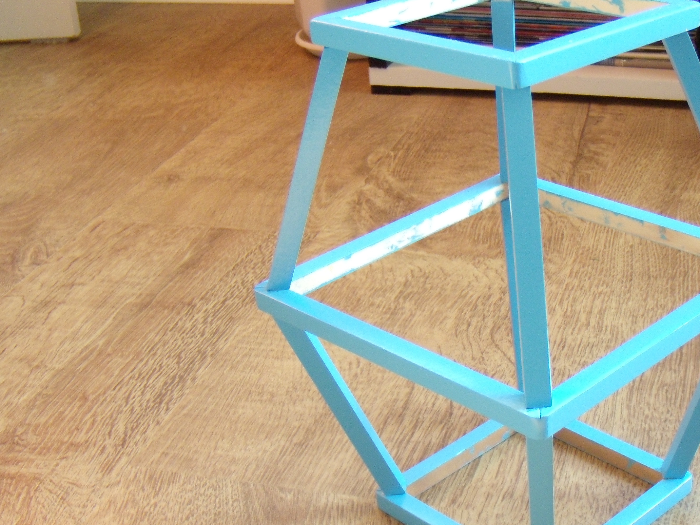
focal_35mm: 55
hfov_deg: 34.2
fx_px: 1112
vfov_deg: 26.4
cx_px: 522
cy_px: 355
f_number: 3.6
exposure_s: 1/60
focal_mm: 6.4
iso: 200
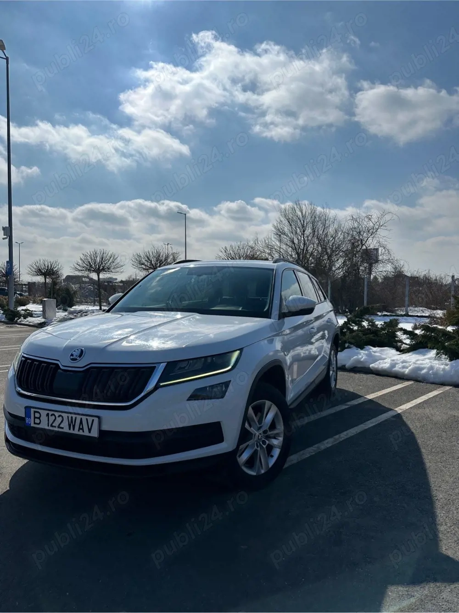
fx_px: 424
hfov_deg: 56.8
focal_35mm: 24
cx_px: 230
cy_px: 306
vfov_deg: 71.6
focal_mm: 6.86
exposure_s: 1/18519
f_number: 1.78
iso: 64
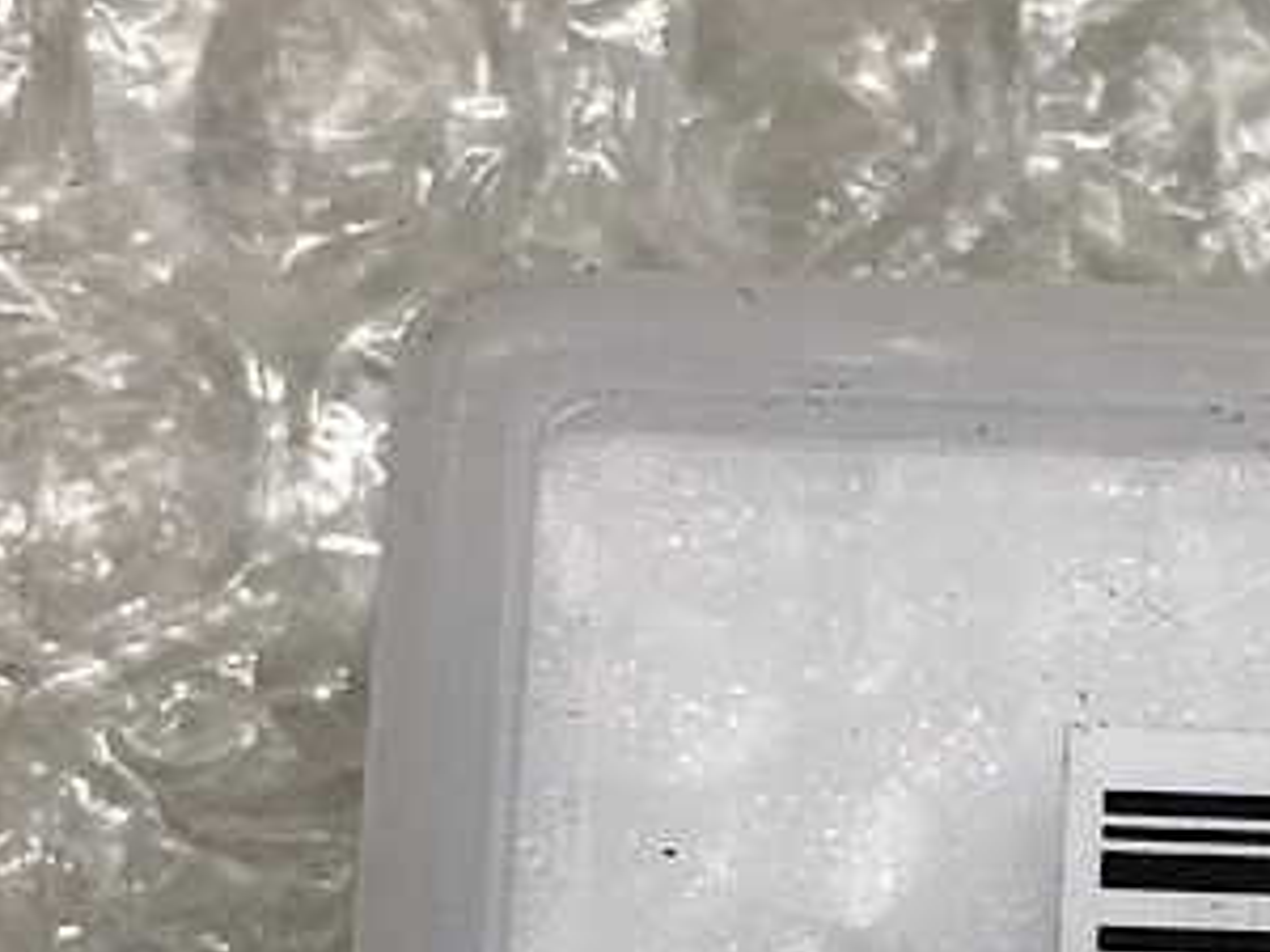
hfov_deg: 13.0
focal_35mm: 145
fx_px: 5320
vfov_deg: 10.0
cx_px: 1846
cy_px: 1212
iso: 32
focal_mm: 4.15
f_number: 2.2
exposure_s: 1/120
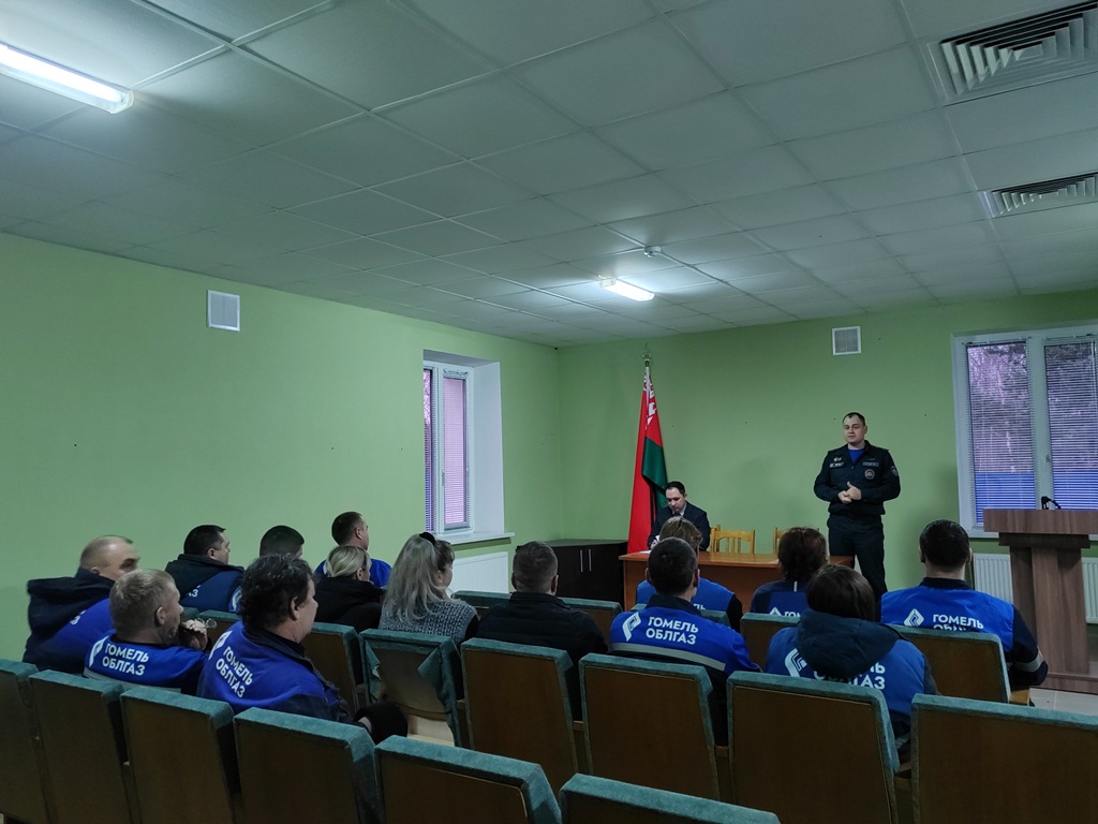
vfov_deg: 51.4
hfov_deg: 65.3
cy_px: 412
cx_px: 549
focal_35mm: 27
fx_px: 856
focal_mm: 5.52
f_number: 1.9
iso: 1000
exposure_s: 1/33
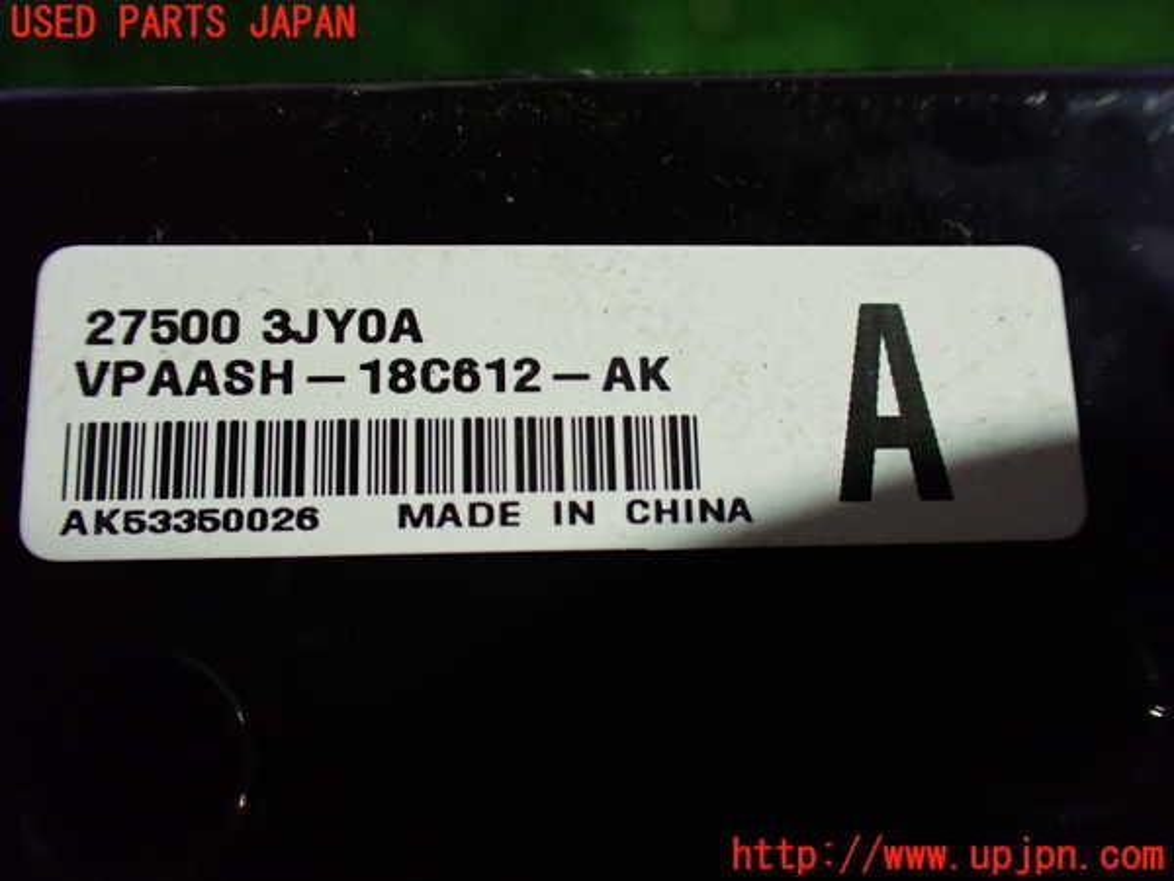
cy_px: 440
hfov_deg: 60.0
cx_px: 587
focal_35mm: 30
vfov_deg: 46.8
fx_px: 1017
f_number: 2.3
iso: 800
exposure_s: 1/100
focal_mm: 5.4
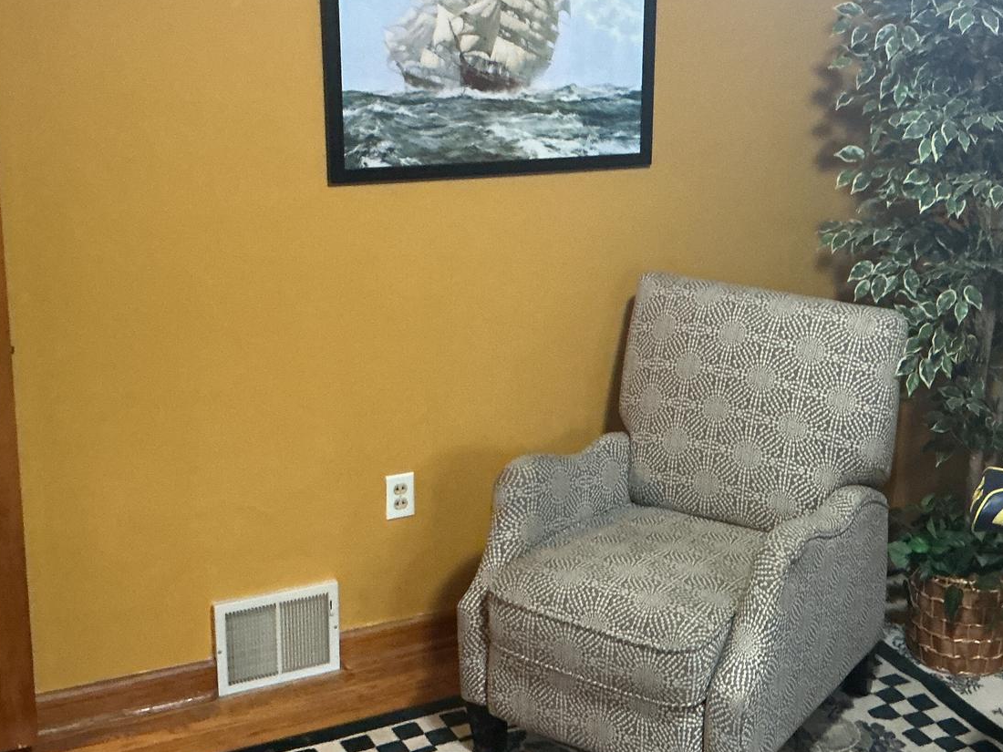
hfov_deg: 34.6
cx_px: 774
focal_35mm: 54
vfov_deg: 27.0
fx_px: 1565
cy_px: 367
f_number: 1.8
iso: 320
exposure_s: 1/40
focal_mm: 3
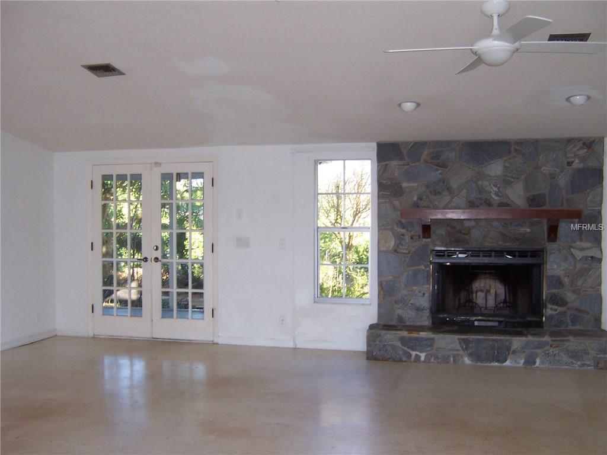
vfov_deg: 39.7
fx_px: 631
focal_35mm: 36
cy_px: 228
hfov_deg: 51.4
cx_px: 304
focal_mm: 5.6
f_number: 2.8
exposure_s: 1/60
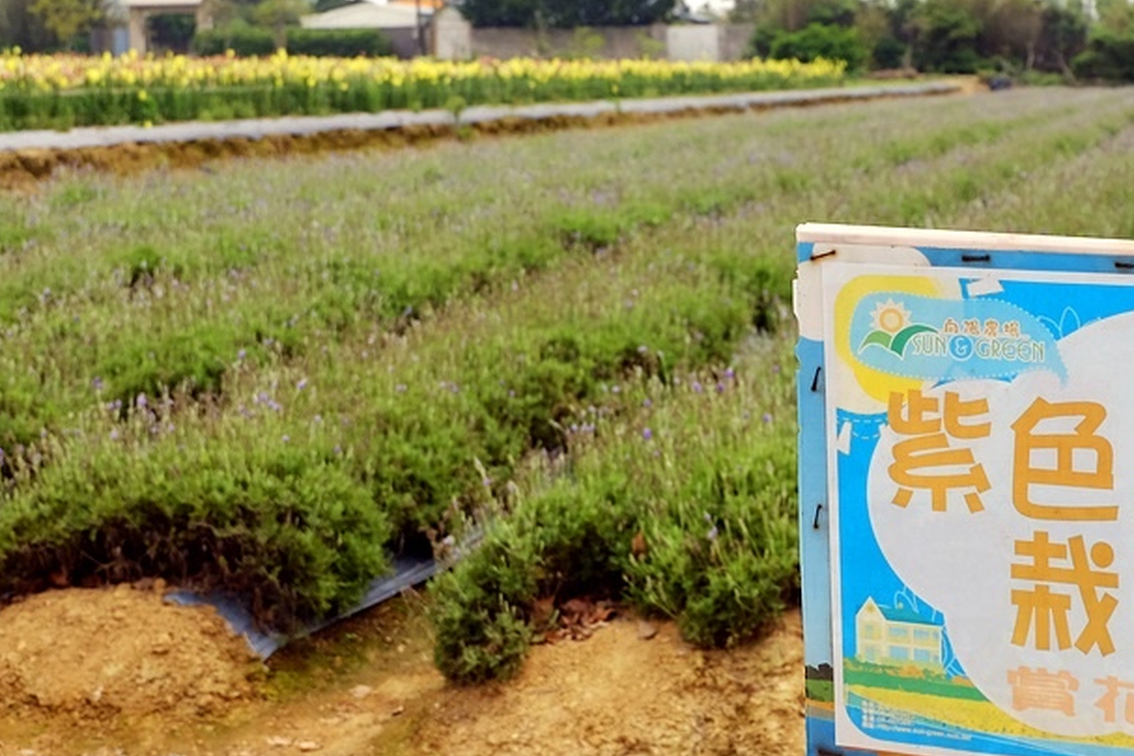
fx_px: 1859
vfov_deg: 22.9
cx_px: 928
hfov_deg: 32.9
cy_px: 238
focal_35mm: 59
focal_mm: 23.2
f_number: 5
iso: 400
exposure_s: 1/1100
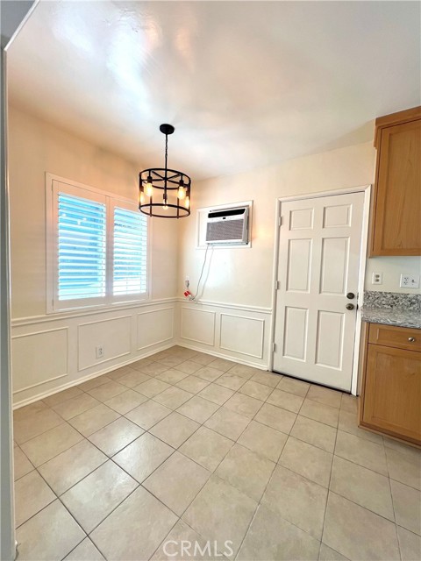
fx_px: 211
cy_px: 280
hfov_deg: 89.9
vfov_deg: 106.2
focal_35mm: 13
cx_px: 210
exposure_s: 1/120
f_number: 1.8
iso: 32
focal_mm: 1.57
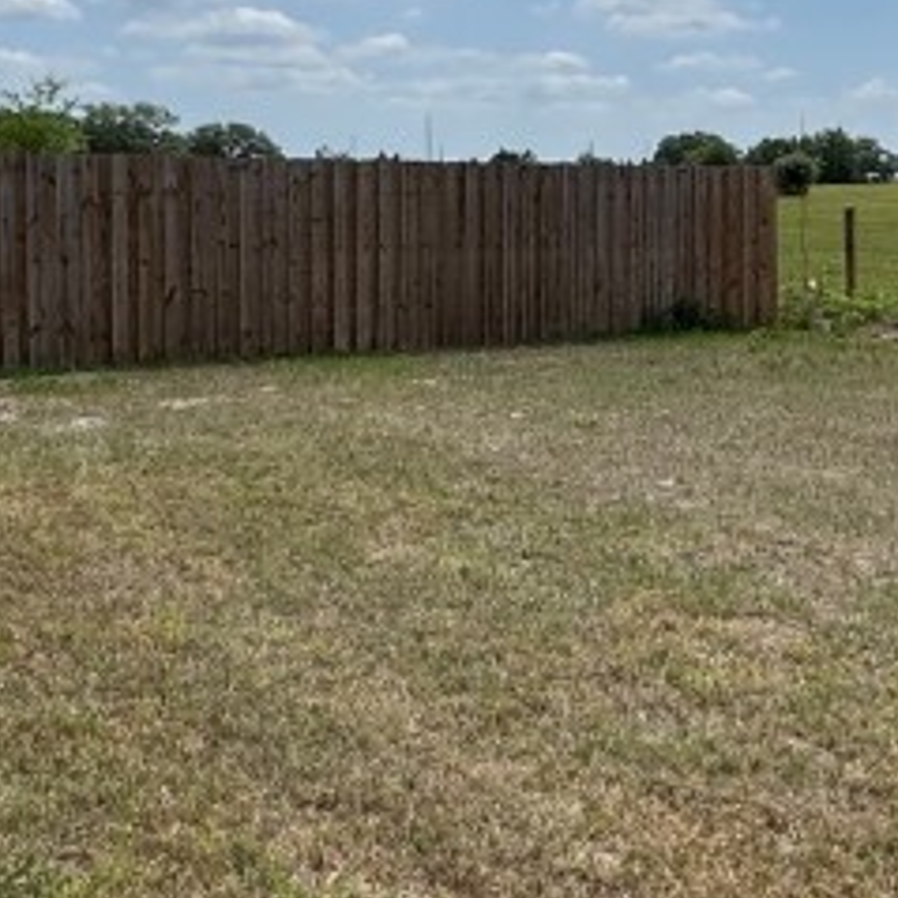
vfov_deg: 31.7
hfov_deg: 32.0
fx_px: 1556
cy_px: 248
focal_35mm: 53
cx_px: 571
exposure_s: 1/3906
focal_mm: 2.22
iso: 50
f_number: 2.2
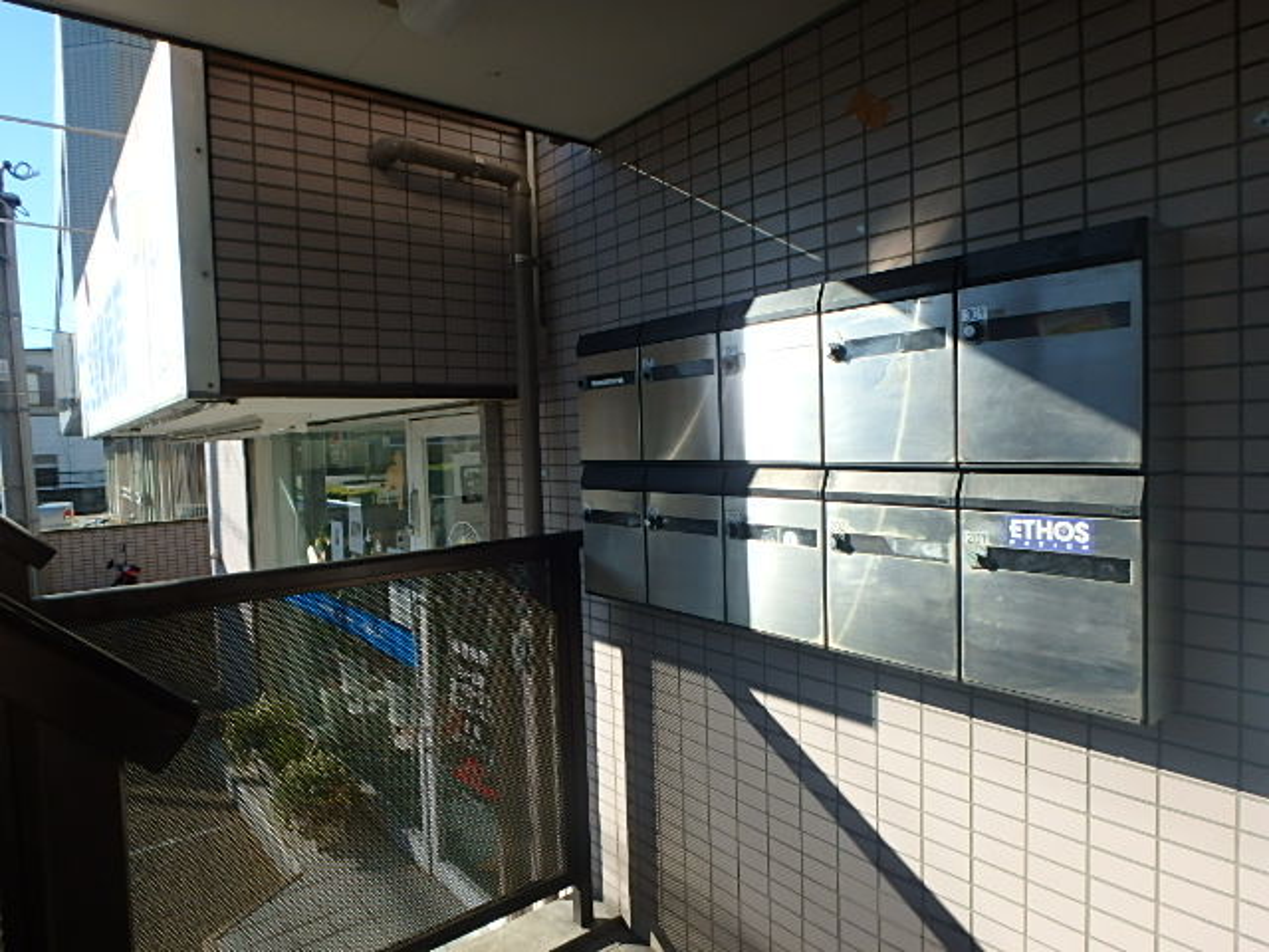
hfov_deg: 79.0
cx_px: 634
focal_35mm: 21
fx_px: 770
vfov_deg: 63.4
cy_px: 476
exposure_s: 1/640
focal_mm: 3.7
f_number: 3.5
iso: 125
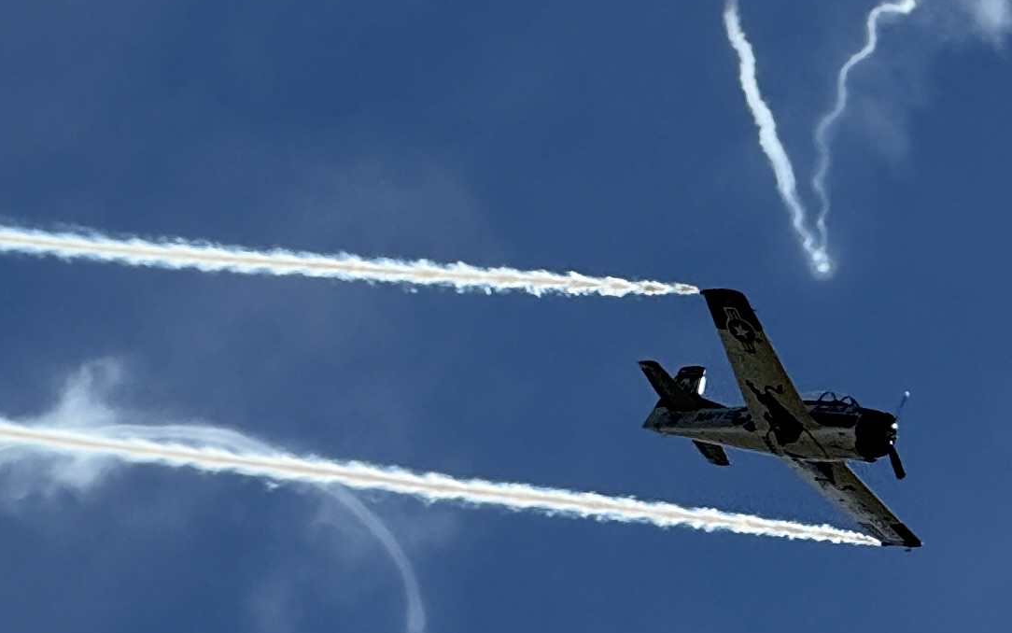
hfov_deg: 4.4
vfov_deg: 2.8
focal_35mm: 473
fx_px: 13048
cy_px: 162
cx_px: 131
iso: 50
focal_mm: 15.66
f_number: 2.8
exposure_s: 1/2710
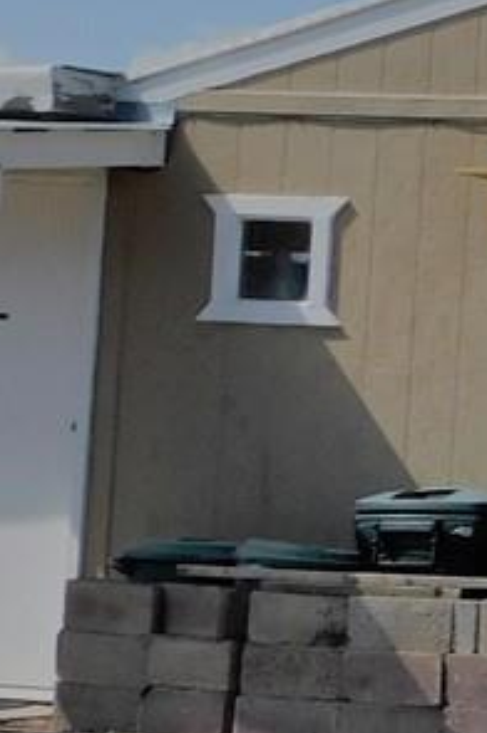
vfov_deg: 9.1
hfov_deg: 5.4
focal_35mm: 226
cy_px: 355
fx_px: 4596
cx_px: 1906
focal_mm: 7.1
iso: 125
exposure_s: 1/1250
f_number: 3.6
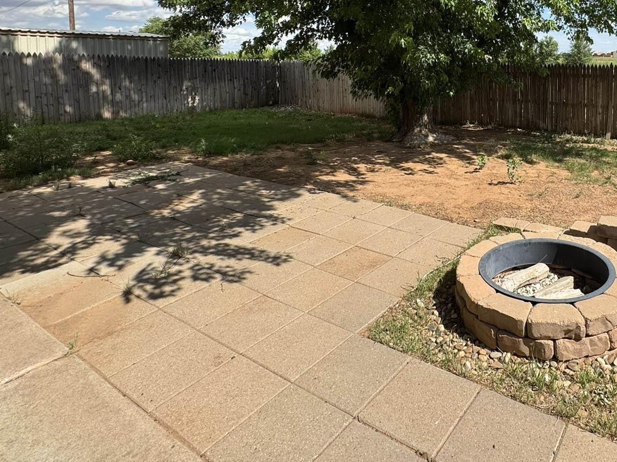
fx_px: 428
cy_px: 82
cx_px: 481
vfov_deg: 52.5
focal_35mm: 24
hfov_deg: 66.0
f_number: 2.2
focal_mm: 2.22
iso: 50
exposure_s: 1/899
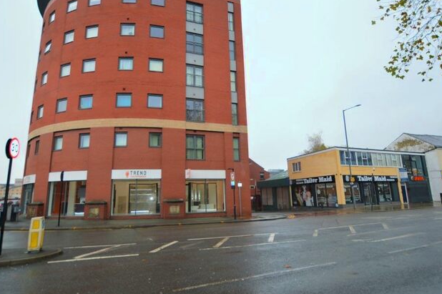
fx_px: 209
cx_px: 219
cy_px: 139
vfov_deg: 70.3
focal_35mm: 17
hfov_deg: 93.3
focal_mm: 10
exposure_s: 1/125
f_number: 4
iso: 140
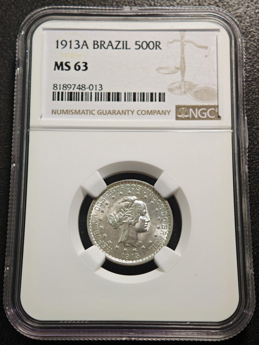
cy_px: 172
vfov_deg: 32.2
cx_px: 130
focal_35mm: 60
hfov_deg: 24.4
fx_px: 599
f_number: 2
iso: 640
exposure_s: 1/103
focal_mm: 9
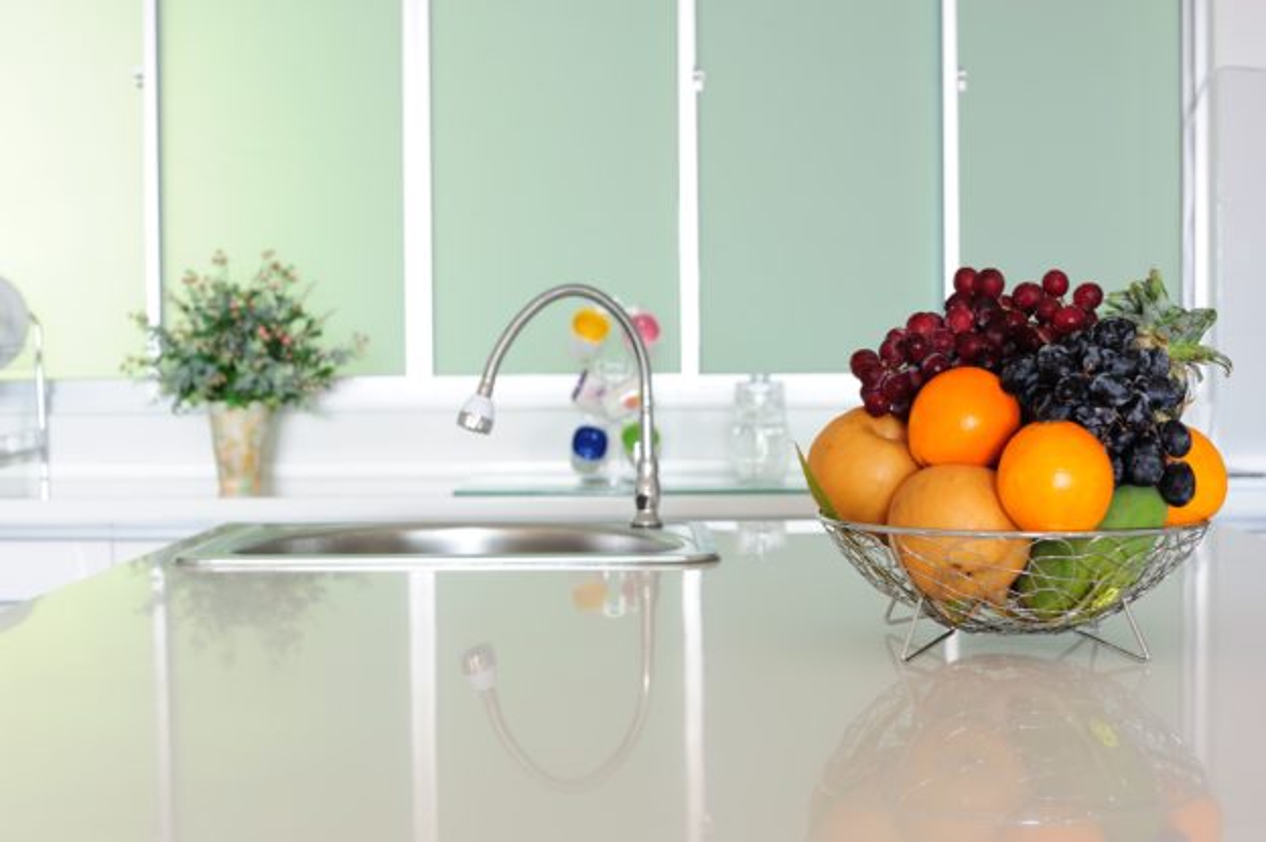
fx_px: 1757
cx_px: 633
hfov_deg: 39.6
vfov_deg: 27.0
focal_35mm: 50
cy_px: 421
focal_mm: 50
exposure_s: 1/5
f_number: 8
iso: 200
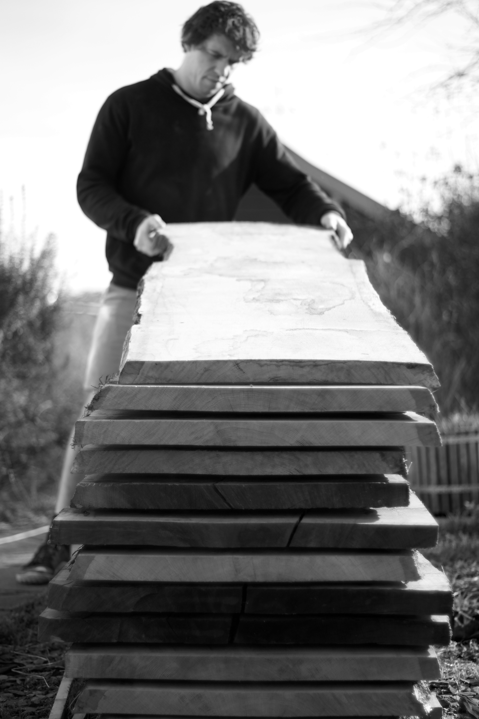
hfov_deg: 18.2
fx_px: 1497
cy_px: 360
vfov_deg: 27.0
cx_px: 240
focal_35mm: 75
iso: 50
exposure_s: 1/800
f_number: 1.4
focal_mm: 50
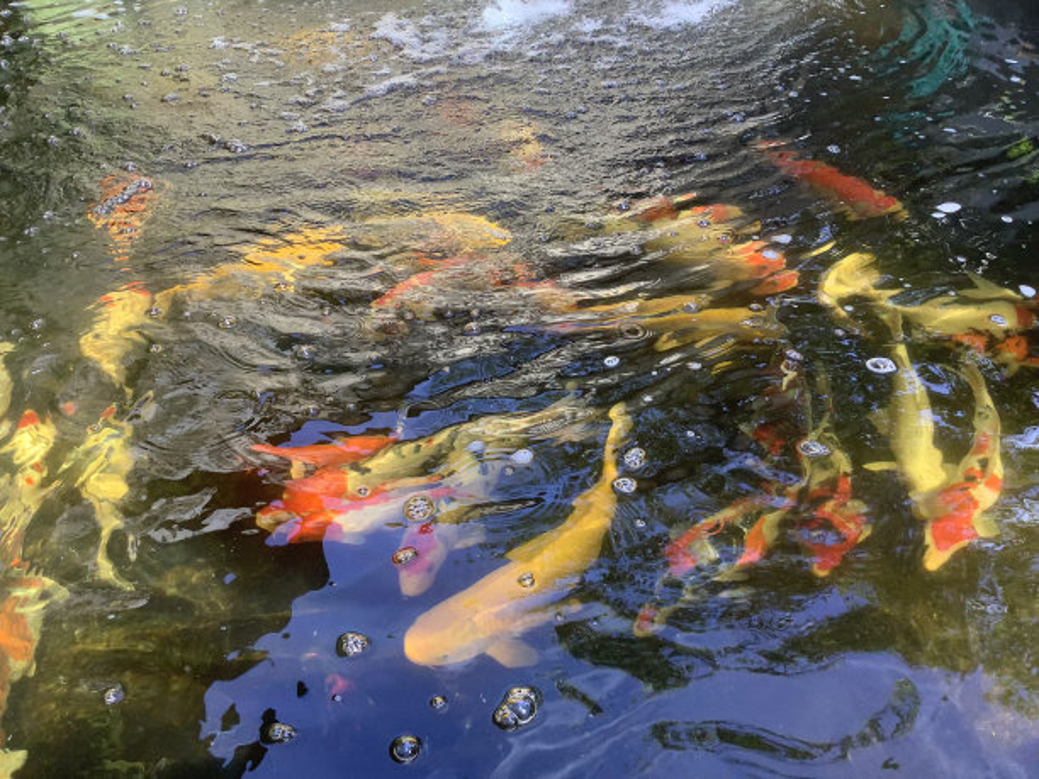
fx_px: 930
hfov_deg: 58.4
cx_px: 520
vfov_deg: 45.4
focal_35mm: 31
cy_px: 390
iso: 50
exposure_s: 1/120
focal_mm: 3.3
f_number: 2.4
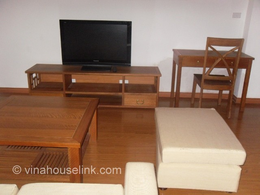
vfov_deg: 40.7
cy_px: 98
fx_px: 263
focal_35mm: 35
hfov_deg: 52.6
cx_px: 130
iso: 400
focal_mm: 6.3
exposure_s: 1/45
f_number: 3.5
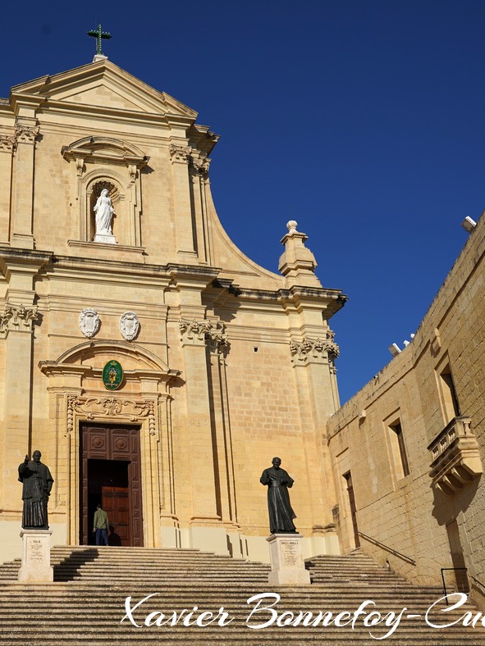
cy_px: 321
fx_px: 766
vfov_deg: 45.8
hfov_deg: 33.8
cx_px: 80
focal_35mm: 41
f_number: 8
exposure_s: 1/800
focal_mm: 28
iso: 100
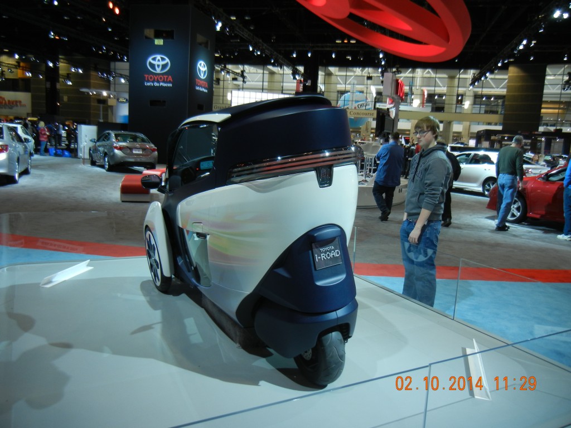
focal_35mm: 30
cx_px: 286
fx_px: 495
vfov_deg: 46.8
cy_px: 214
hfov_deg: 60.0
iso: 160
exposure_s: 1/73.1
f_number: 3.5
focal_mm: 5.4
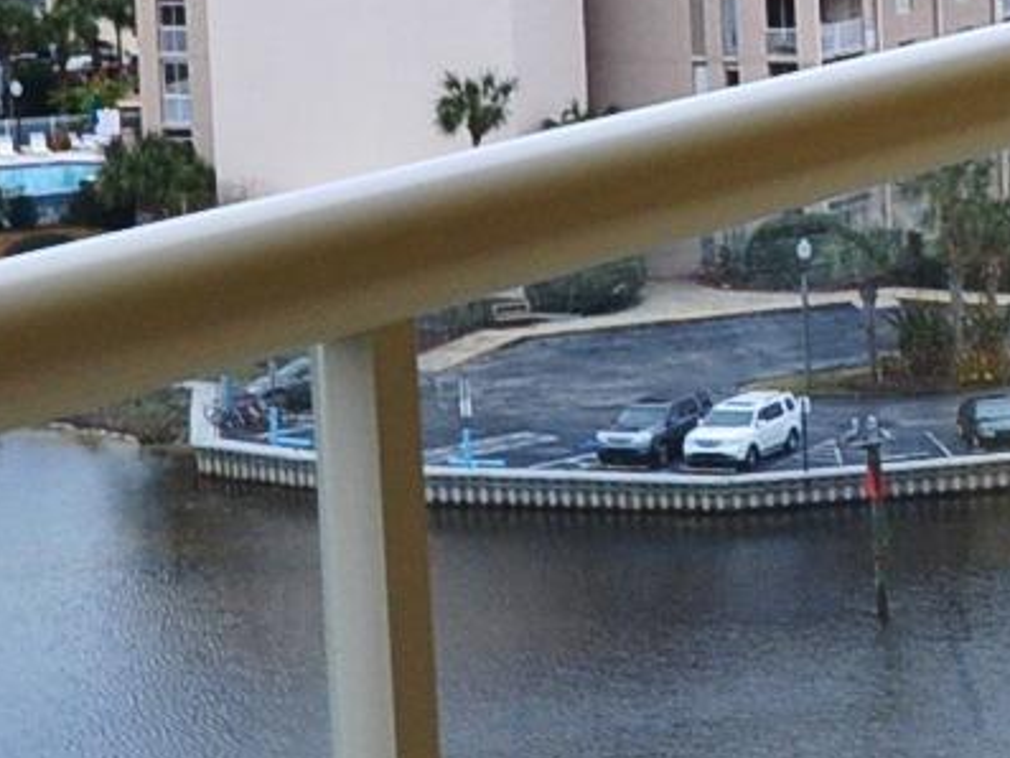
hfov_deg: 9.0
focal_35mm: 201
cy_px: -81
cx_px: 2259
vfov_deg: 7.3
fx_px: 5866
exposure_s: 1/125
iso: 400
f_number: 9
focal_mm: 24
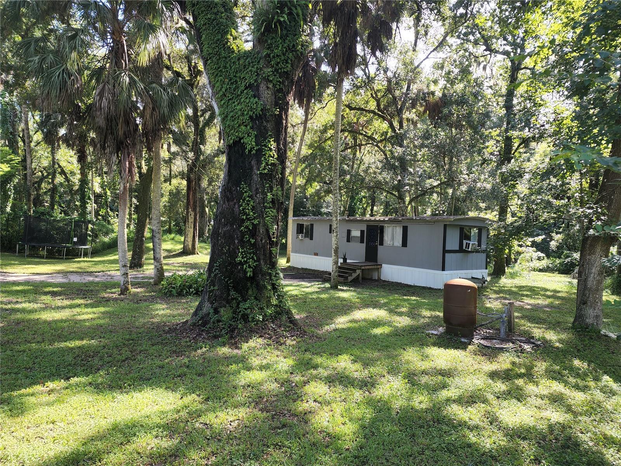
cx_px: 310
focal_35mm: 23
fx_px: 413
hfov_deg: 73.9
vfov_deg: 58.9
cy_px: 233
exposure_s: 1/180
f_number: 1.8
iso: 40
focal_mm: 6.4
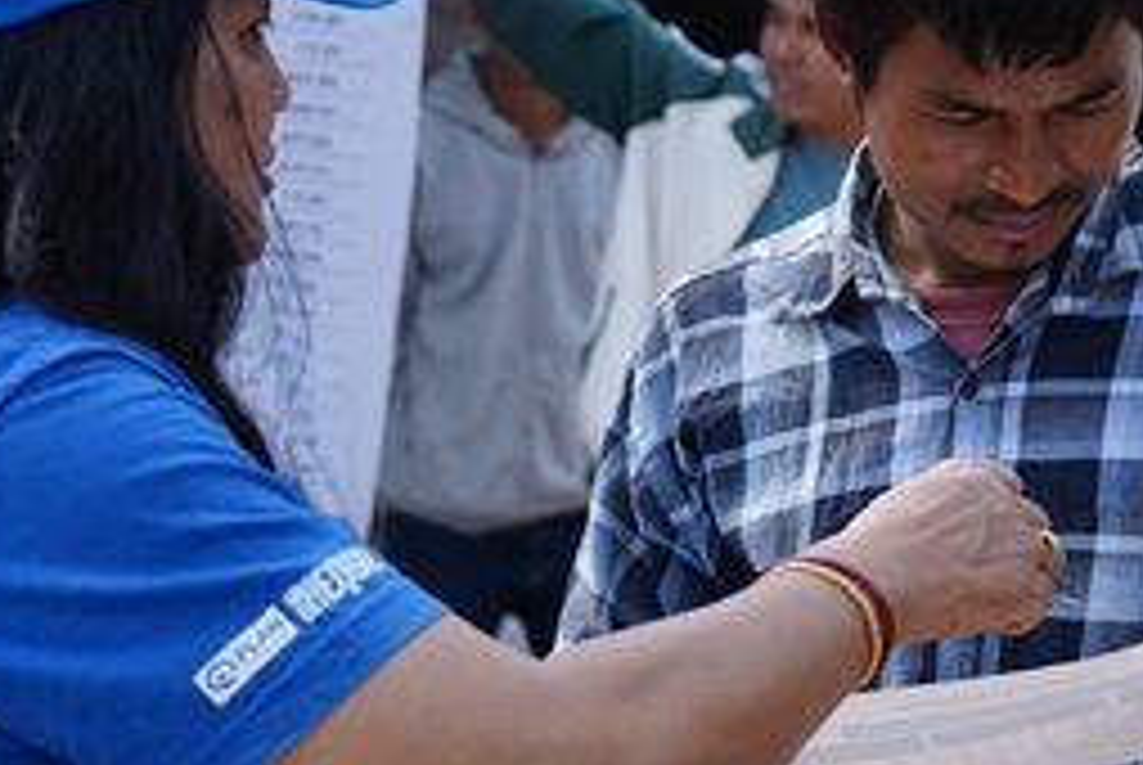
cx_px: 873
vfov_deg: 9.7
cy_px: 578
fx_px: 4482
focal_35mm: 141
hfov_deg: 14.5
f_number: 2.8
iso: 125
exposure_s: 1/1250
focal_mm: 35
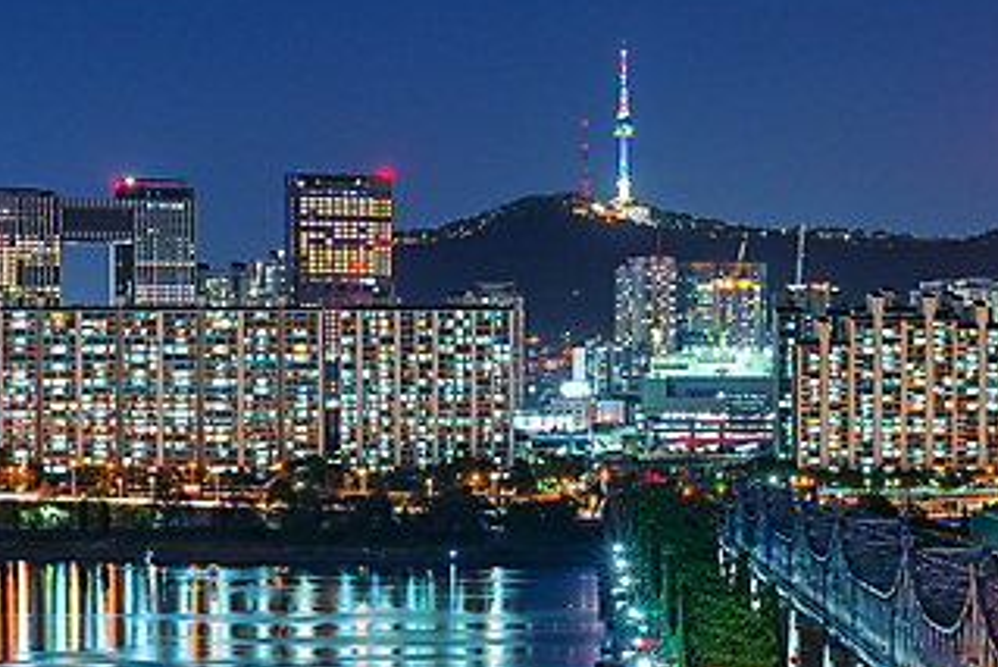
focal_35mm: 160
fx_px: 4437
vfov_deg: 8.6
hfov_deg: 12.8
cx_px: 776
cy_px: 539
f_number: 10
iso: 200
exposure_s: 20
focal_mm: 85
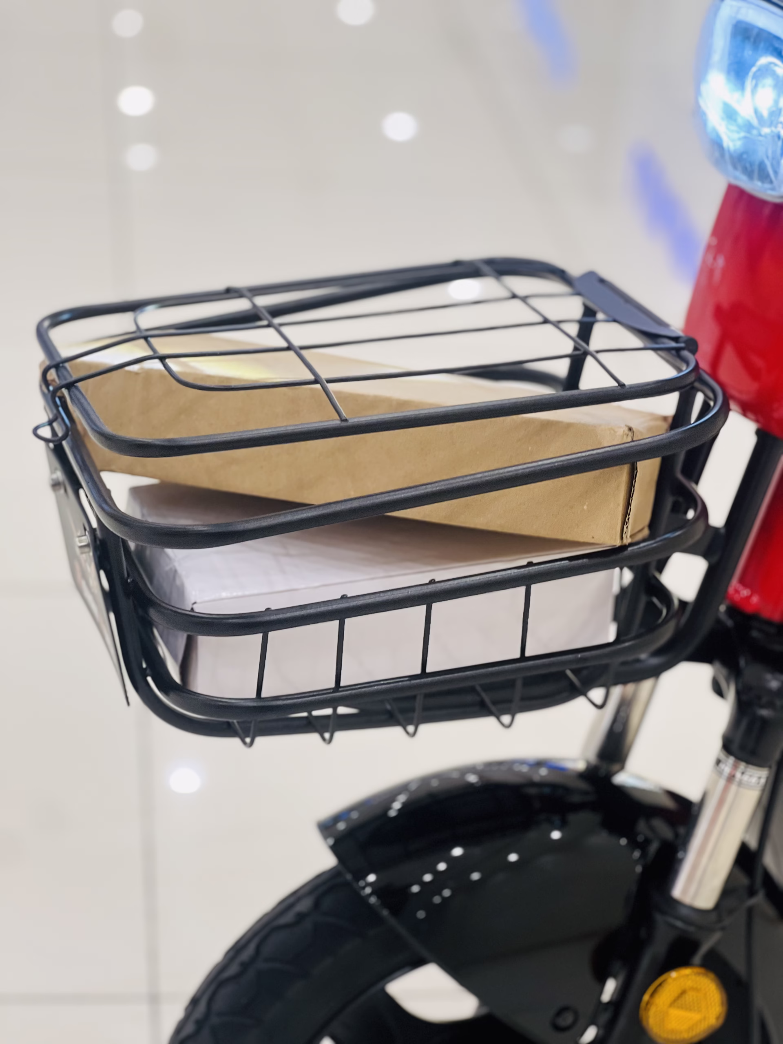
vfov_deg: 25.3
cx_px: 392
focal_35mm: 77
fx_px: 2322
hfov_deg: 19.1
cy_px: 522
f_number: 2.8
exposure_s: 1/33
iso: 125
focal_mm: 9
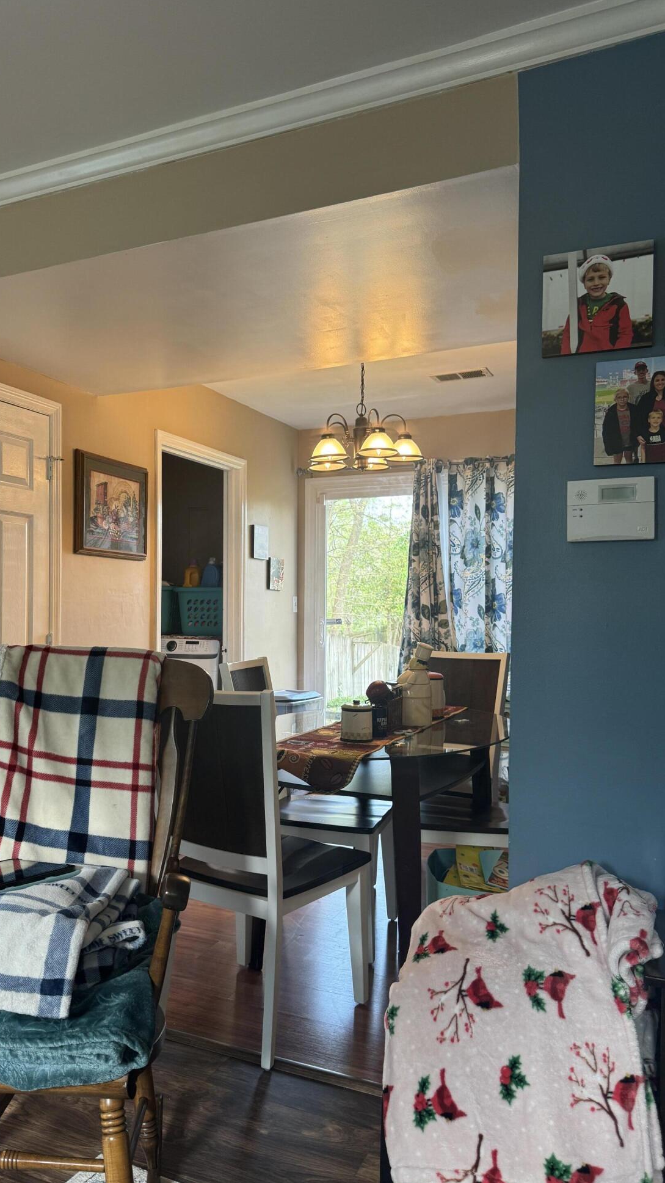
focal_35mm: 27
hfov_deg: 42.5
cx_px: 244
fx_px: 847
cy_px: 607
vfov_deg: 69.9
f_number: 1.78
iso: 125
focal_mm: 6.76
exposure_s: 1/60
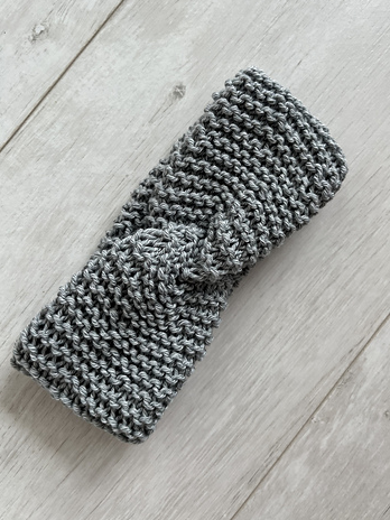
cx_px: 188
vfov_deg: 63.4
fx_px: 421
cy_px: 247
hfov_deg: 49.7
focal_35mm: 28
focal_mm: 5.1
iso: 100
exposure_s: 1/122
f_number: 1.6
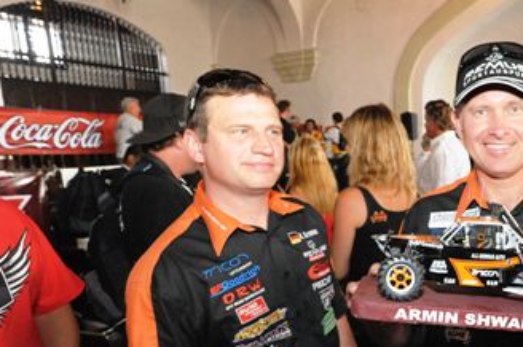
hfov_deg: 53.3
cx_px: 422
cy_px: 236
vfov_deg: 39.4
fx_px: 479
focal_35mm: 33
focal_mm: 20
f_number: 5.6
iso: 5000
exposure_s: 1/125
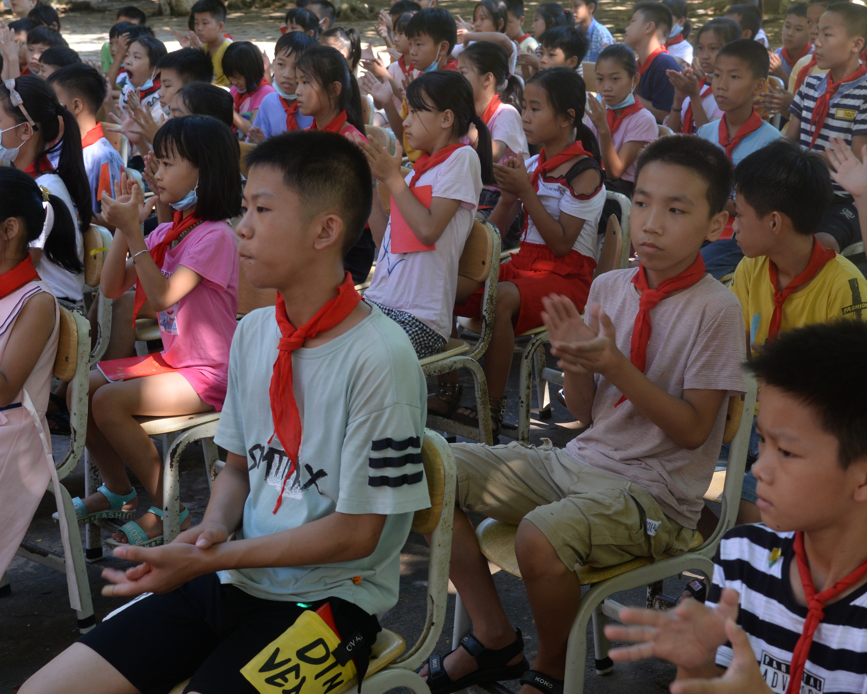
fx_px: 1591
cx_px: 524
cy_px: 416
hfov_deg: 30.4
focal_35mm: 62
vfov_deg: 24.6
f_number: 5.6
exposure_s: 1/160
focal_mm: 35
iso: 640
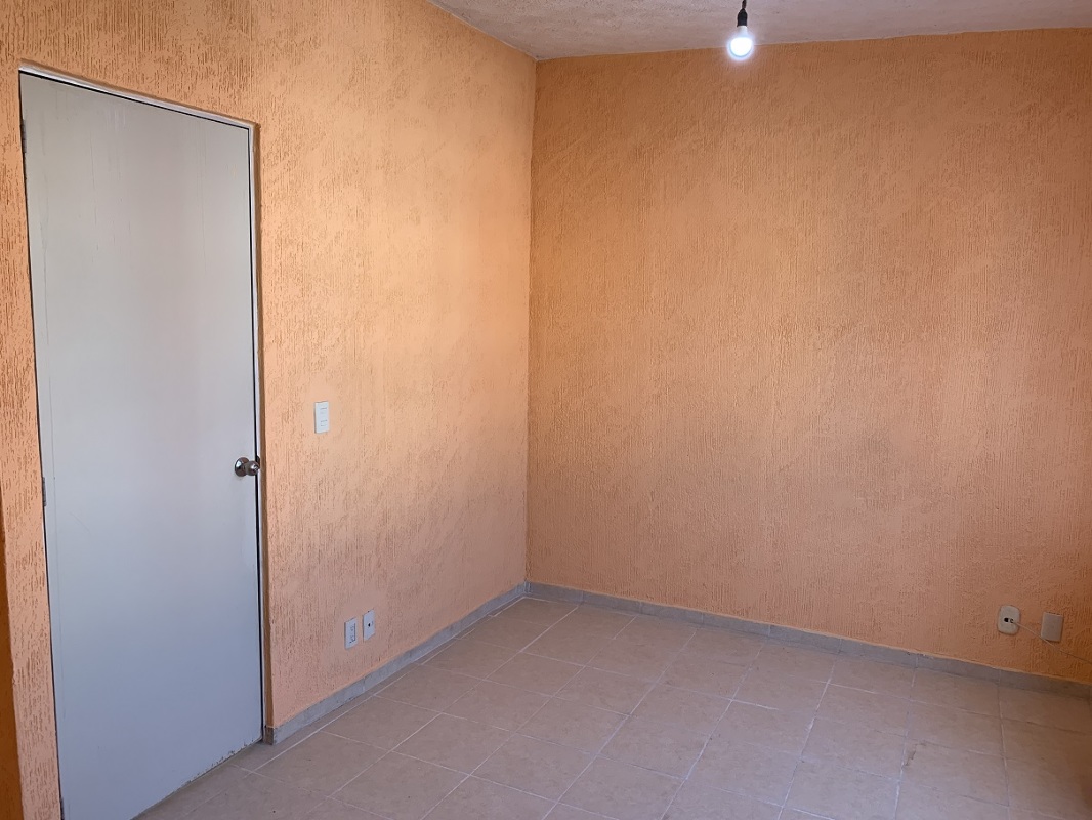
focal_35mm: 26
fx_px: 820
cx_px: 546
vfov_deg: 53.1
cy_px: 410
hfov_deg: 67.3
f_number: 1.8
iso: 50
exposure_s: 1/121
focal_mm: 4.25
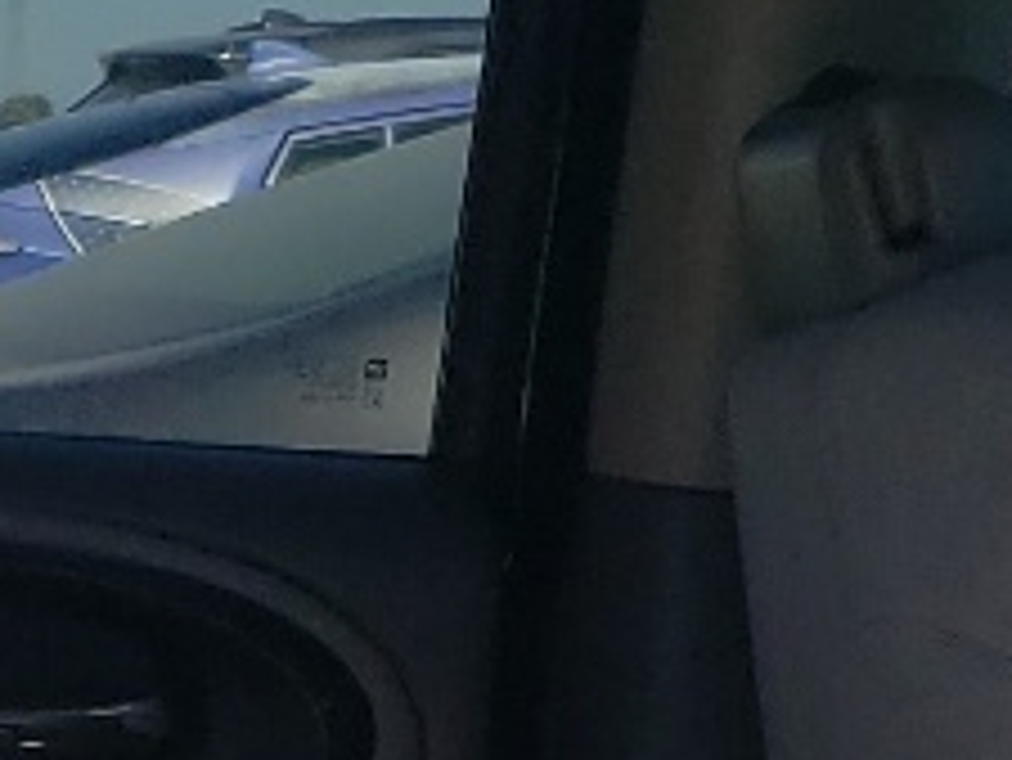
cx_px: -481
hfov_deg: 10.3
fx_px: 5411
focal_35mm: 185
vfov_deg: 7.6
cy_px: 1740
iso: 50
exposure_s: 1/2500
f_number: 1.5
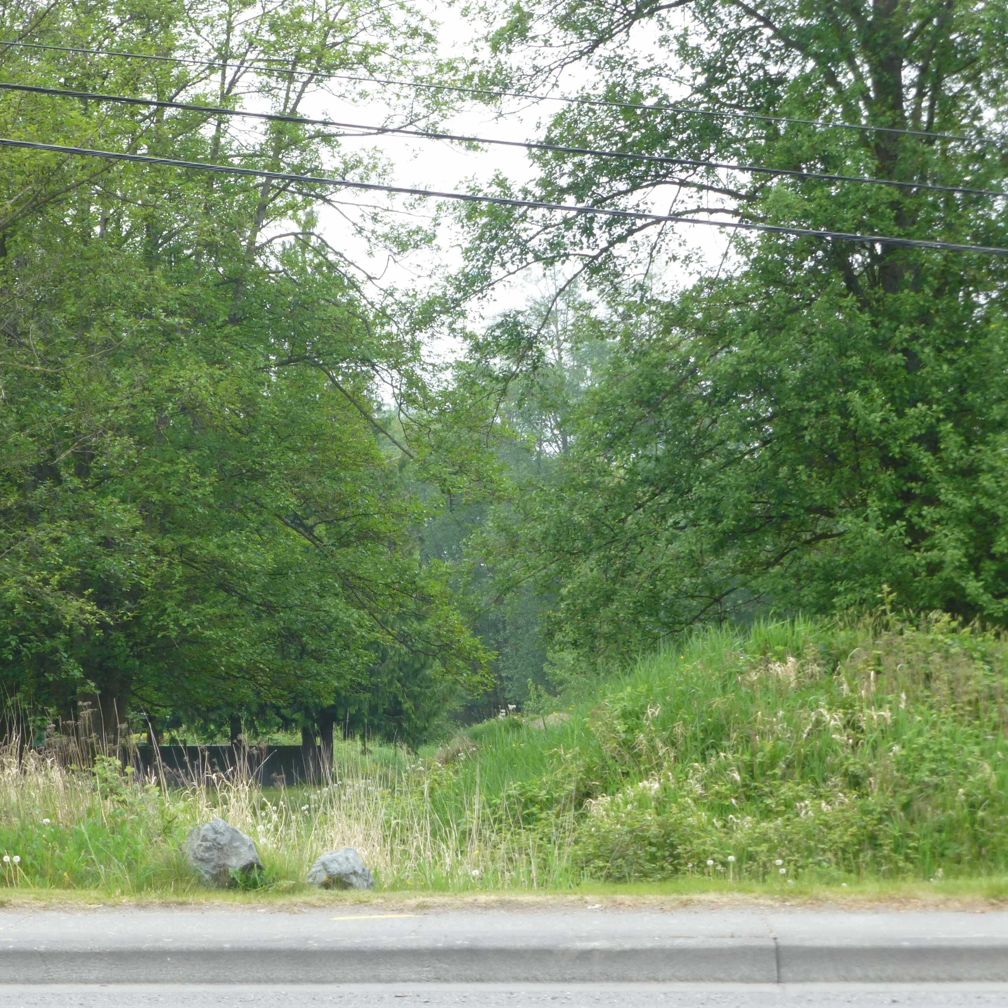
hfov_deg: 17.2
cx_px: 394
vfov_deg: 17.2
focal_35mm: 101
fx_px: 3327
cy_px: 506
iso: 100
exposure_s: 1/80
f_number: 5.2
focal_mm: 15.1
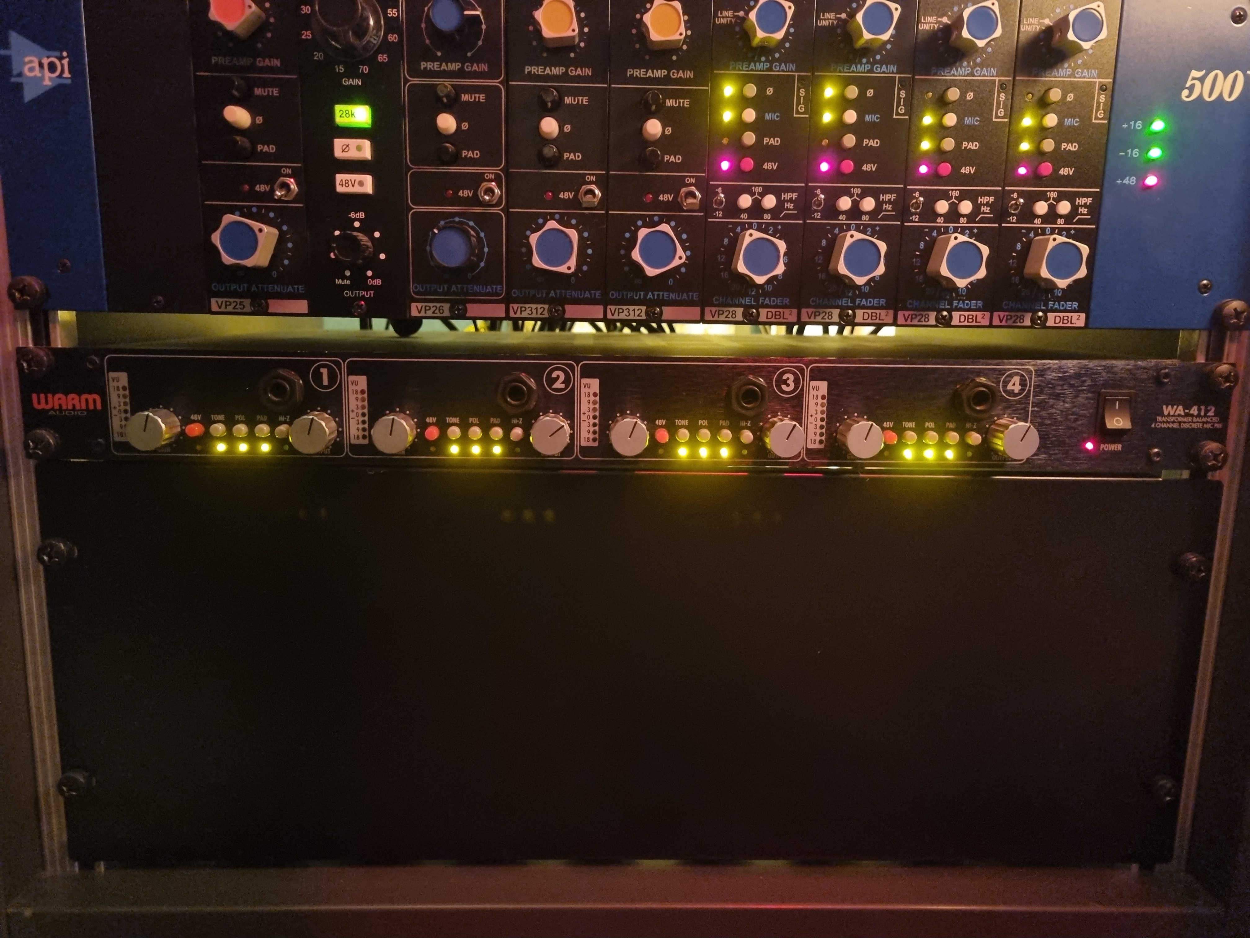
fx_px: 939
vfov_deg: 53.1
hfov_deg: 67.3
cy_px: 469
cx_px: 625
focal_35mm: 26
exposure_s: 1/10
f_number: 1.8
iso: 1600
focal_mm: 5.4
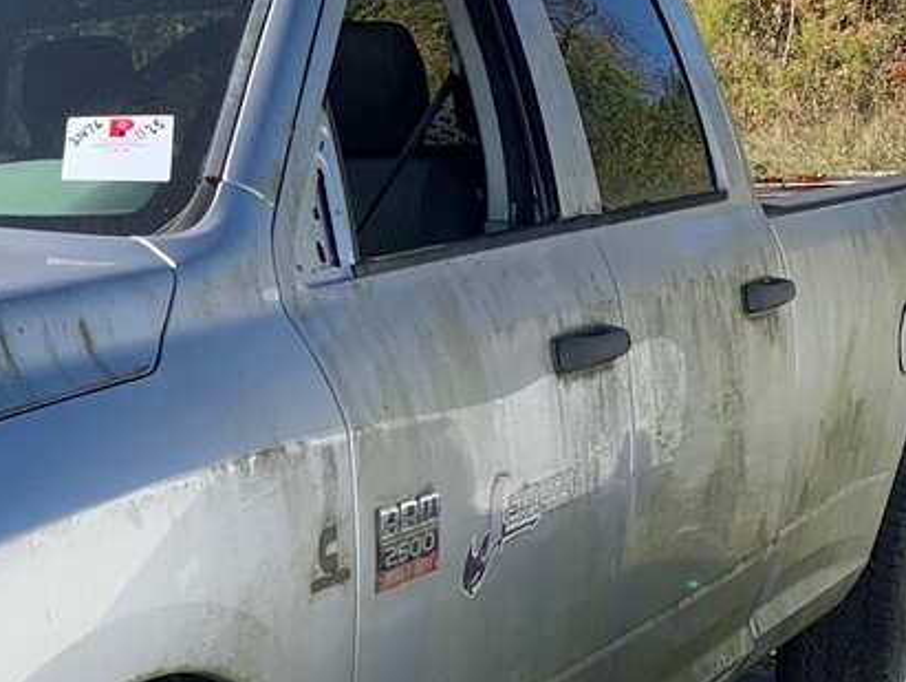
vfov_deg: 16.2
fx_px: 2384
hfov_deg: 19.9
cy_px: 503
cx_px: -256
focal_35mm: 91
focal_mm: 4.25
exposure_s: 1/1124
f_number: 1.8
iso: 25
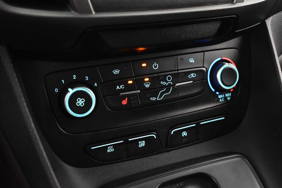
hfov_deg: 47.9
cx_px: 141
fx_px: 317
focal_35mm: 40
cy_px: 94
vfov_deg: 33.0
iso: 3200
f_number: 4
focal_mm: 27
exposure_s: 1/13
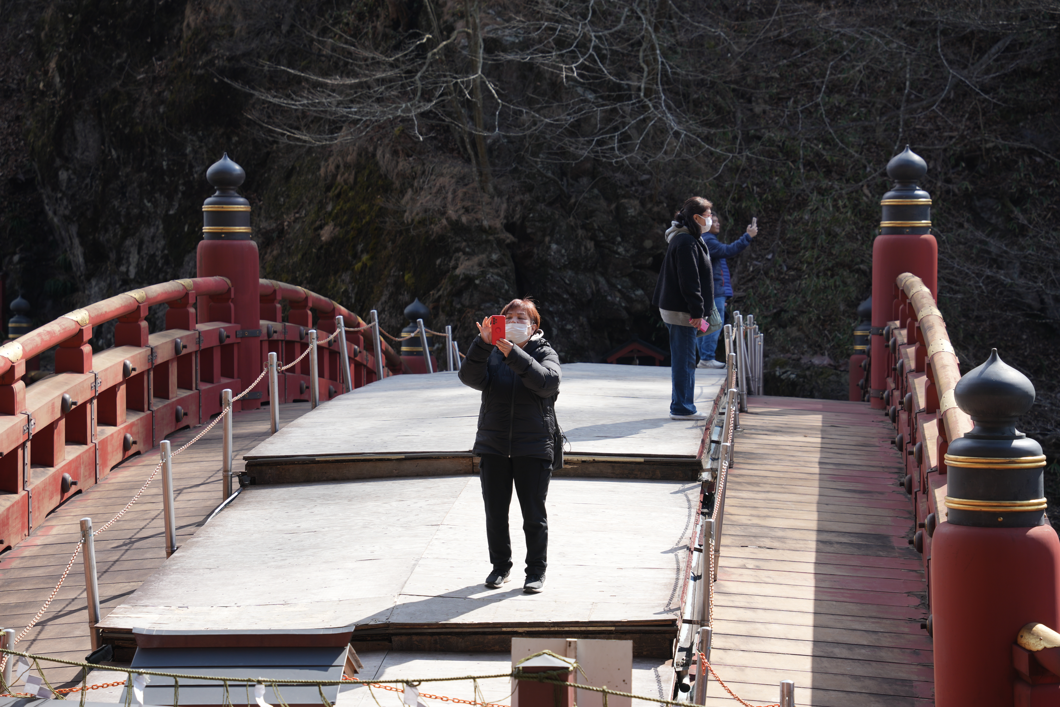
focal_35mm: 101
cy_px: 354
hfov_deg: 20.2
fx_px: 2974
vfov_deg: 13.6
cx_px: 530
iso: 100
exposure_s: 1/200
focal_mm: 101
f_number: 5.6
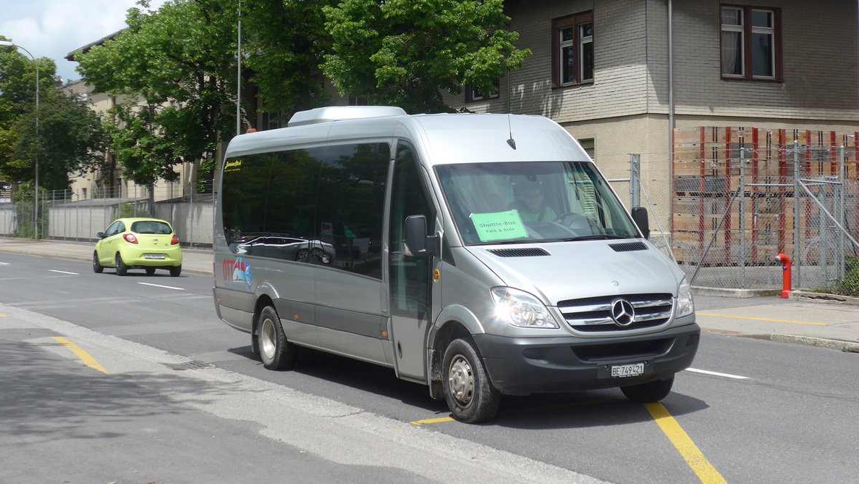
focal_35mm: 65
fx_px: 1481
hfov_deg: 32.4
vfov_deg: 18.5
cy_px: 170
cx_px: 431
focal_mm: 12
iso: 80
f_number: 3.5
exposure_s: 1/1300
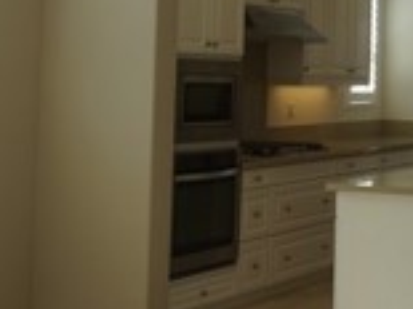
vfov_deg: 15.2
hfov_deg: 20.0
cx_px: 424
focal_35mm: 95
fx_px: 1133
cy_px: -15
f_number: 5.6
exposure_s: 1/80
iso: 100
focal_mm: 16
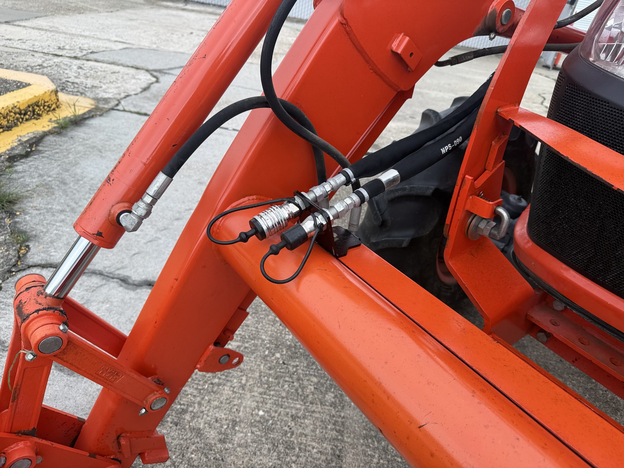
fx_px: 433
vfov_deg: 56.8
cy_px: 234
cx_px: 312
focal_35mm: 24
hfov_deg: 71.6
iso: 80
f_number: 1.78
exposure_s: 1/491
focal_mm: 6.76
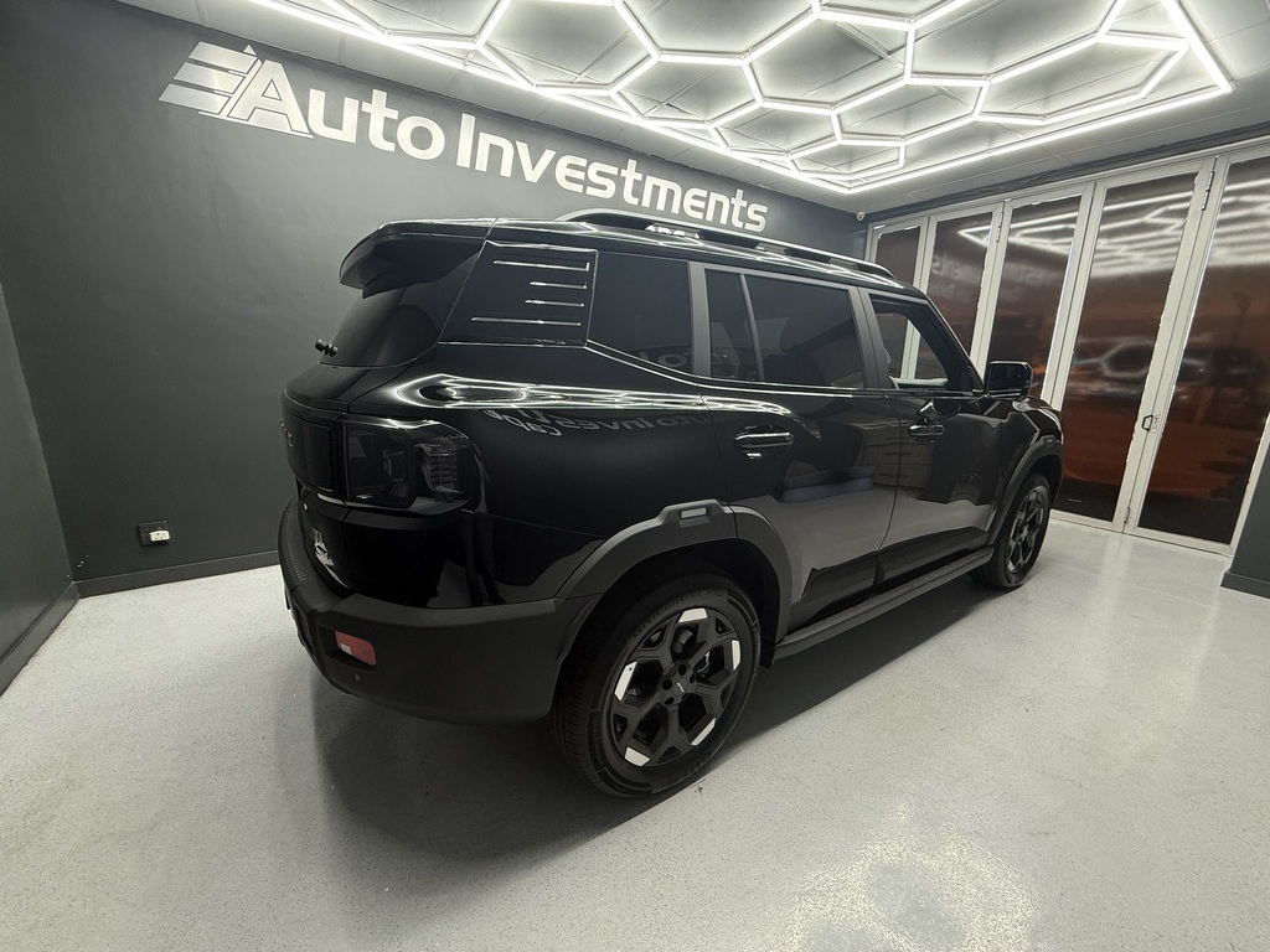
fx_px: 514
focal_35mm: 14
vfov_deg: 85.7
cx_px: 635
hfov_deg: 102.1
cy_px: 476
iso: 200
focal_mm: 2.22
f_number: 2.2
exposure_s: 1/50
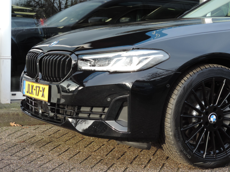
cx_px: 115
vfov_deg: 16.4
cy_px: 86
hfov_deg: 21.8
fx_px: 598
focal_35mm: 90
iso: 140
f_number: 4.1
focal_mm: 16
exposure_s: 1/100
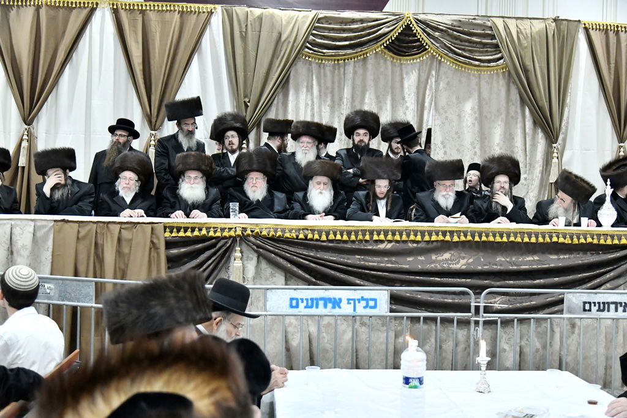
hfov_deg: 44.5
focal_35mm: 44
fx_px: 766
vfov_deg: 30.5
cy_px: 209
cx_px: 314
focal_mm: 44
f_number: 4.5
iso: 5000
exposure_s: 1/250
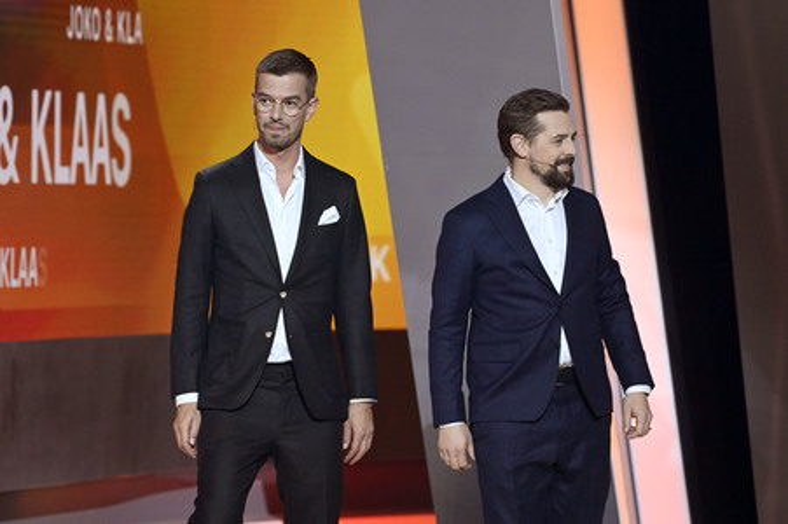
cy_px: 262
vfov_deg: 4.0
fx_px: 7437
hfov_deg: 6.1
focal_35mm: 340
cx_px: 394
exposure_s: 1/320
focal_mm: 340
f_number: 5.6
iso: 8000
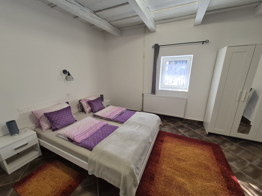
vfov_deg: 89.9
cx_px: 131
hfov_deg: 106.2
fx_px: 98
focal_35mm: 13
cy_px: 98
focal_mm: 1.74
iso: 100
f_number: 2.2
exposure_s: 1/50
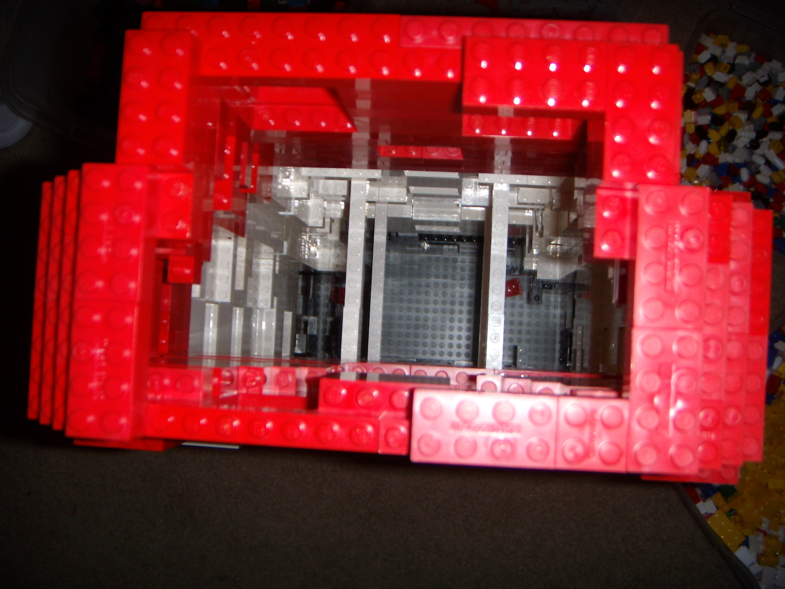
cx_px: 392
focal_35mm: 38
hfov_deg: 49.0
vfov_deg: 37.7
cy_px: 294
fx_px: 862
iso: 64
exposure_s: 1/60.2
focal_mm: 6.4
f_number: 3.5
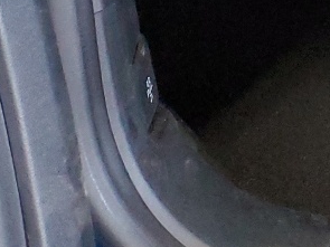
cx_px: 869
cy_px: -408
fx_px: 1344
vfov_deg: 9.1
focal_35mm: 141
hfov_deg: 11.0
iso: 215
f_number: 1.5
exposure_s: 1/60.2
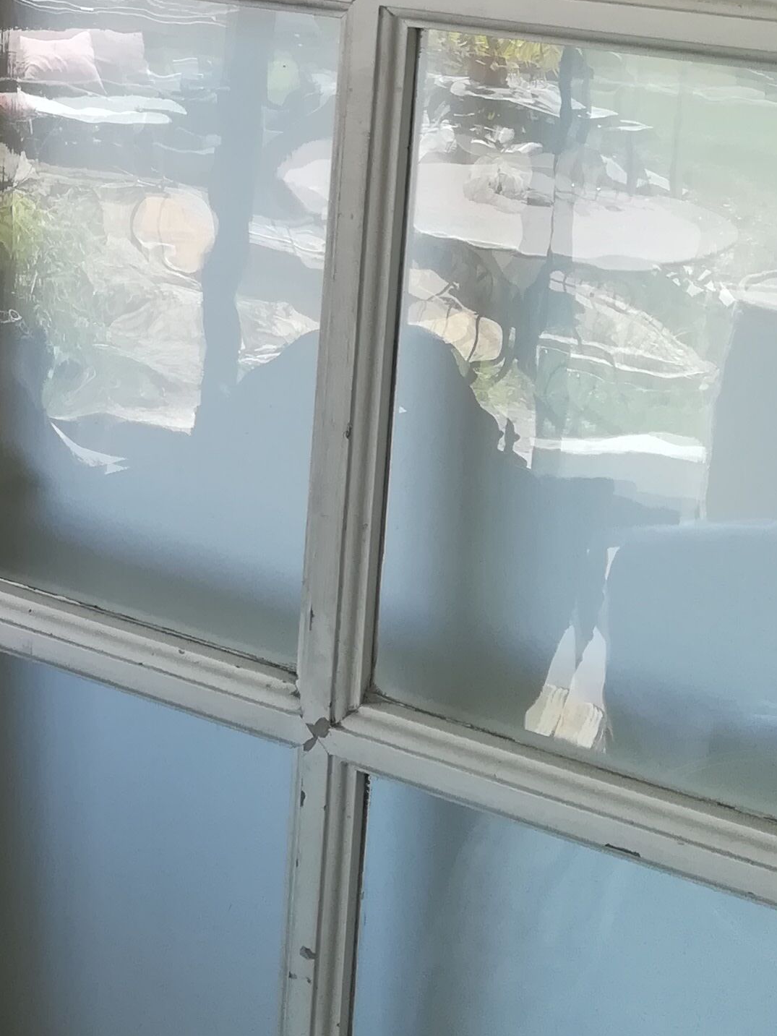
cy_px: -95
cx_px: -173
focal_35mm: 72
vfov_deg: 25.2
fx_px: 2155
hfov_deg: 19.2
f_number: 2.2
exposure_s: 1/100
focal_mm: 3.83
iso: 64
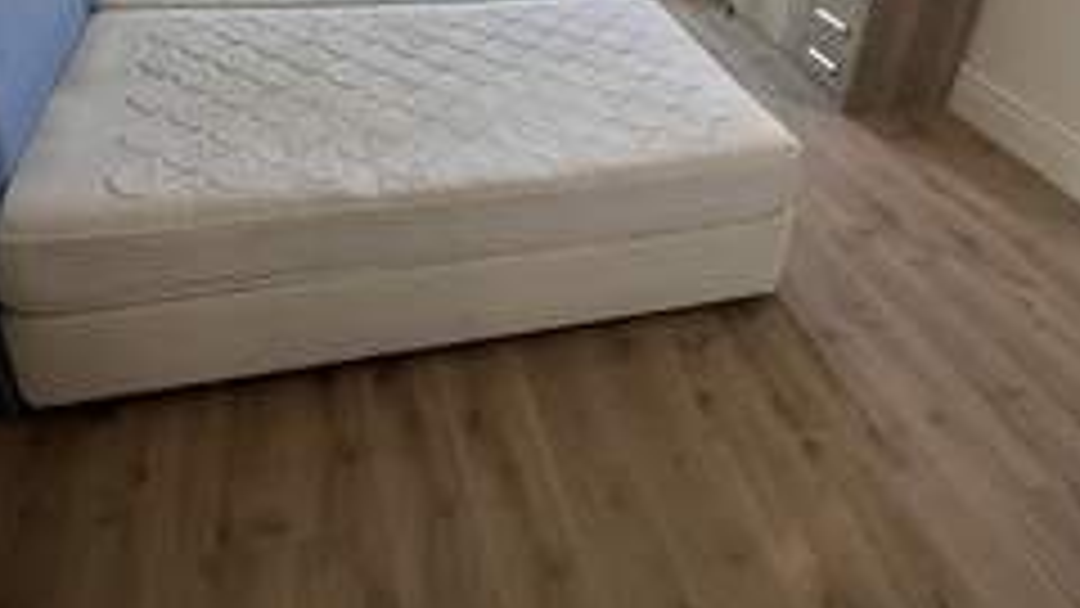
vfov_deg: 39.9
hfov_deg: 69.8
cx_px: 578
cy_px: 65
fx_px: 773
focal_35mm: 27
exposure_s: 1/100
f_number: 1.8
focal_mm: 1.57
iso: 125
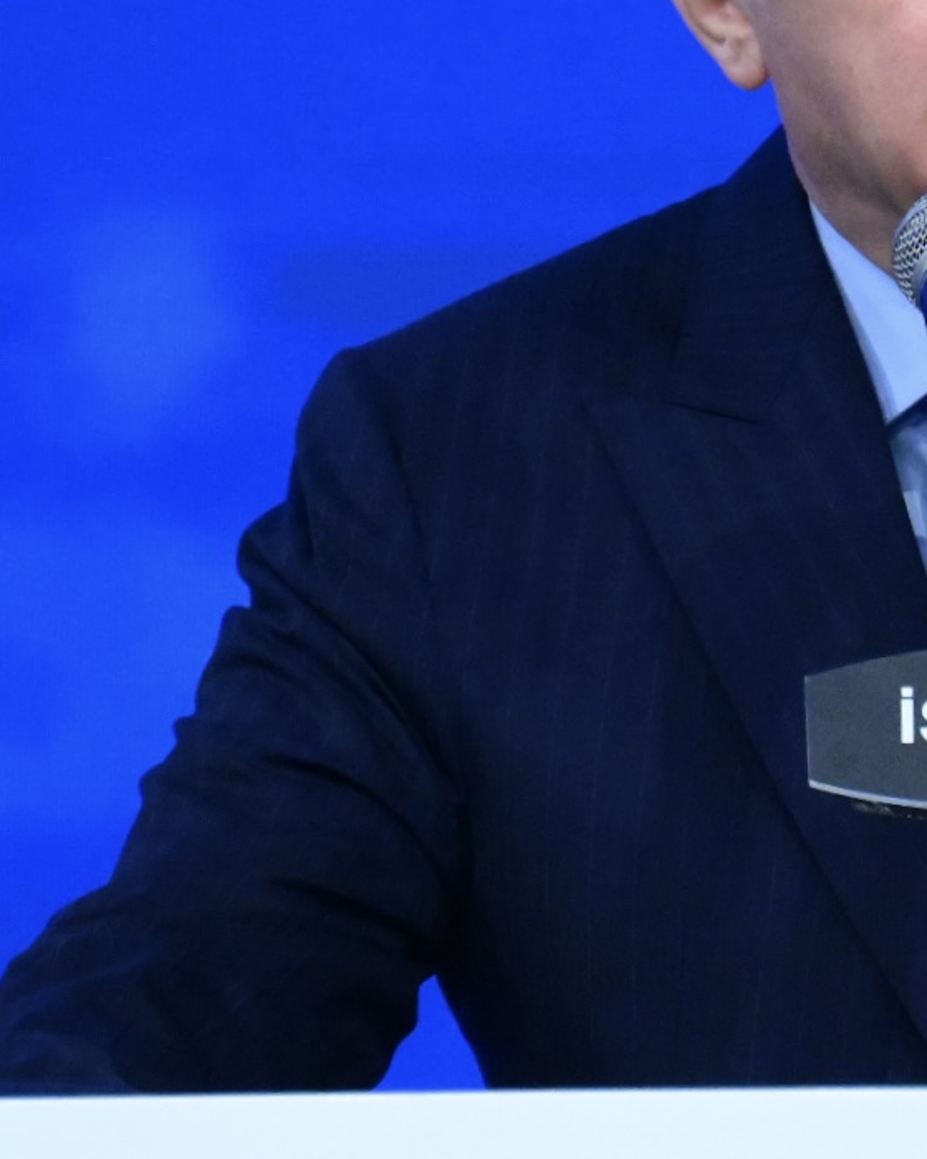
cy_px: 399
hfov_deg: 0.9
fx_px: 56655
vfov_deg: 1.2
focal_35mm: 1652
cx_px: 989
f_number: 5.6
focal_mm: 400
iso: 6400
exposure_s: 1/320
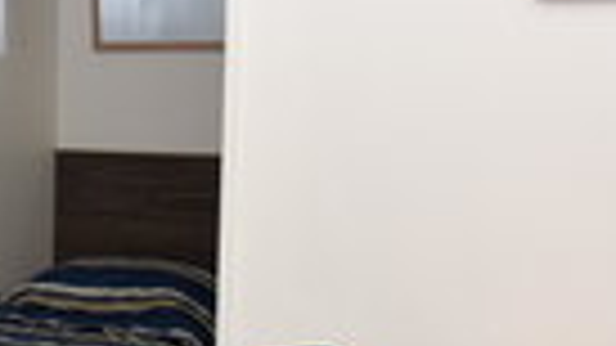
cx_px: -256
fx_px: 1617
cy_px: 252
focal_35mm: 99
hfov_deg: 19.3
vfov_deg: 12.2
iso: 100
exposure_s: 1/60
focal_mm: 18
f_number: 4
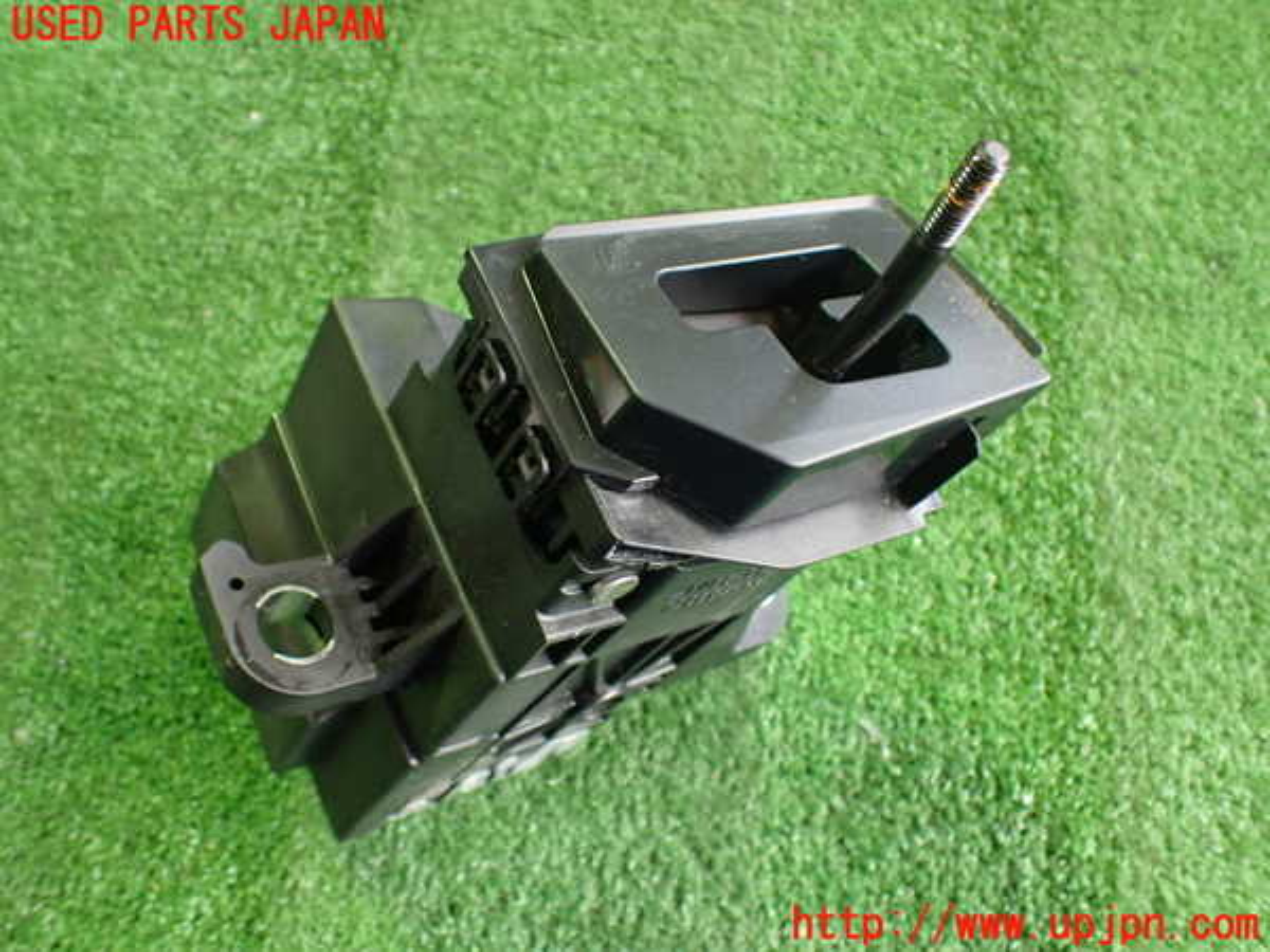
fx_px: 1101
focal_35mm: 30
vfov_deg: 46.8
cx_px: 635
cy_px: 476
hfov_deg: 60.0
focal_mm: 5.4
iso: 800
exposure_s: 1/50
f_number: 2.3
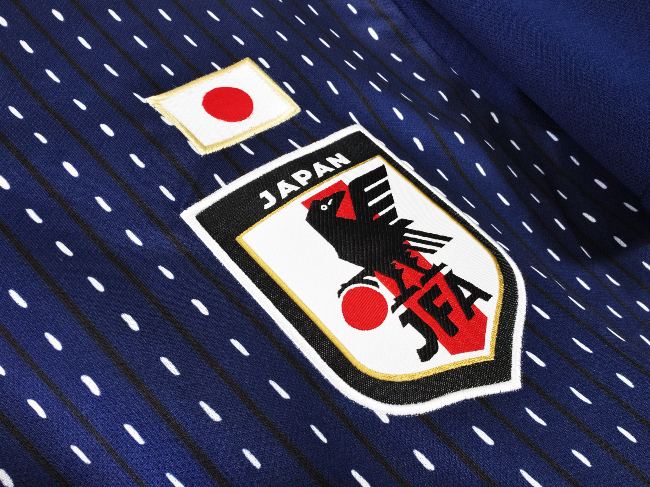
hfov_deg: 73.9
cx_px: 325
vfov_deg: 58.9
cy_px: 244
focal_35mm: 23
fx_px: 432
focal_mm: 2.59
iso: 403
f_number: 2.2
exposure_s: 1/100
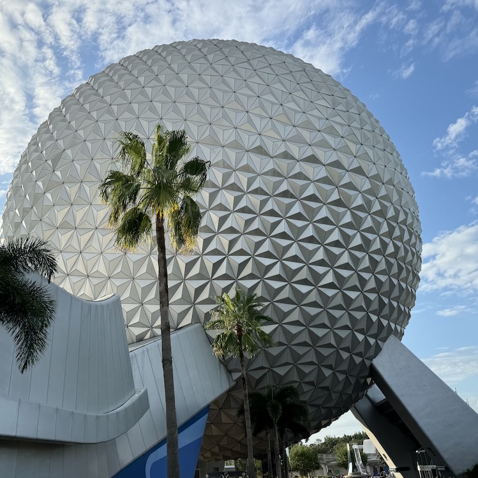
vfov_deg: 55.6
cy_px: 244
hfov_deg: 55.4
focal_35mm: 29
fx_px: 453
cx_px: 207
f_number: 1.78
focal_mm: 6.76
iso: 80
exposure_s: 1/2959
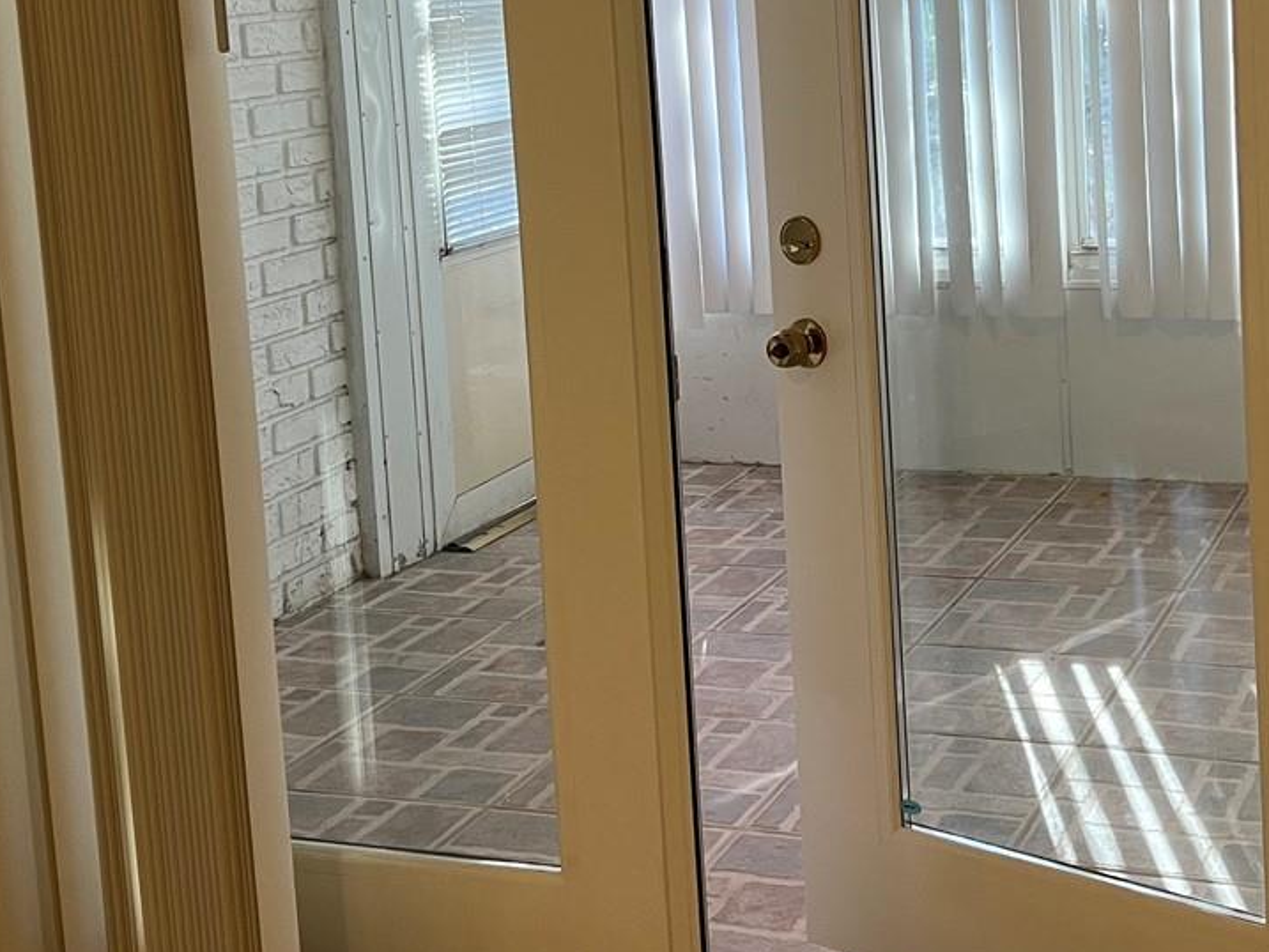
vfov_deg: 24.8
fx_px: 2127
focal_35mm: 58
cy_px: 166
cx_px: 887
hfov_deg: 32.8
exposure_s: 1/60
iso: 80
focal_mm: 5.7
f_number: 1.5
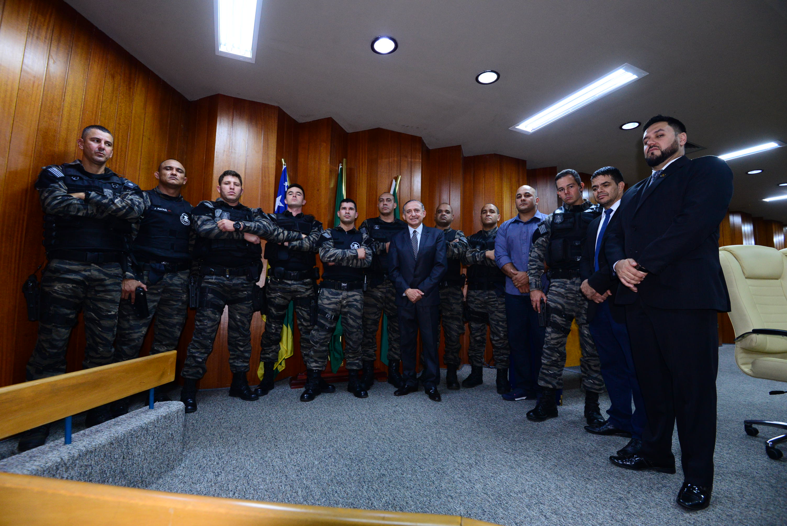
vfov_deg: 73.8
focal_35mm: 16
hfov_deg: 96.7
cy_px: 263
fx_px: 350
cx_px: 394
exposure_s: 1/60
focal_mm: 16
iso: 2500
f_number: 5.6
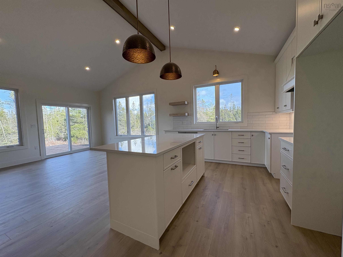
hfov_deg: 102.1
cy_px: 128
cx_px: 172
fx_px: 139
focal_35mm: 14
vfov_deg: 85.7
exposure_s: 1/281
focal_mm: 2.22
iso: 64
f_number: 2.2
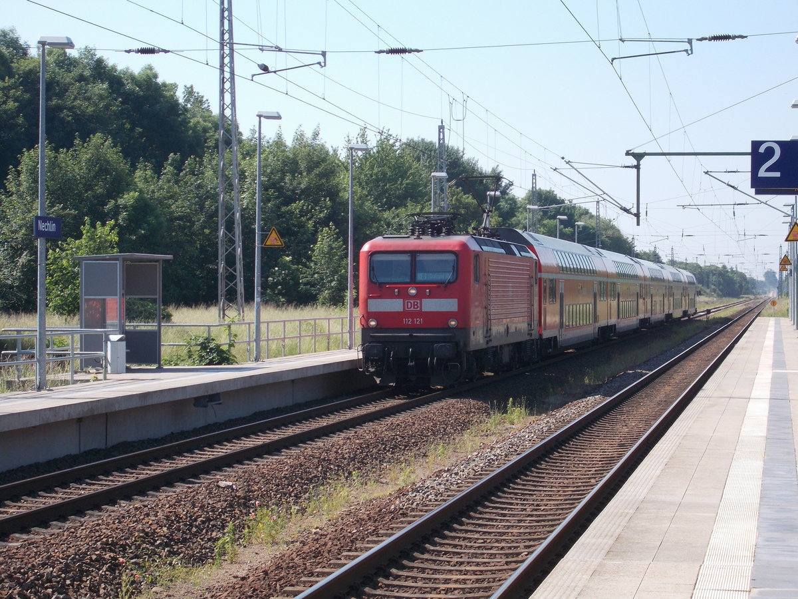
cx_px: 399
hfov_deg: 22.8
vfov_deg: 17.2
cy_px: 300
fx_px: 1983
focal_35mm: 86
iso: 80
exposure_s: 1/200
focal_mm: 15.4
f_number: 6.3
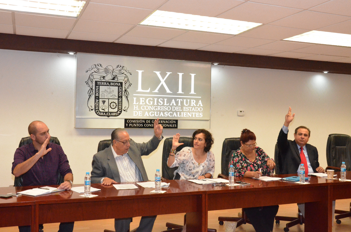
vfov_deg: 34.1
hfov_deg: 49.6
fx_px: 379
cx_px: 176
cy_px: 116
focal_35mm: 39
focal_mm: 26
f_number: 11
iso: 6400
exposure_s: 1/100
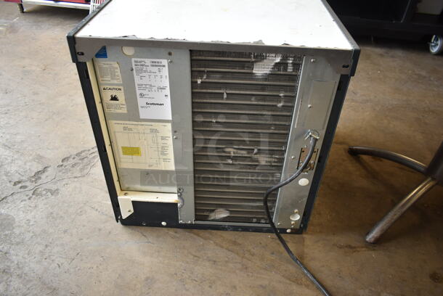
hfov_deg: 67.3
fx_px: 333
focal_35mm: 27
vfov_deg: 48.0
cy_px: 148
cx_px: 222
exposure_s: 1/30
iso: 500
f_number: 3.5
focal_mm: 18
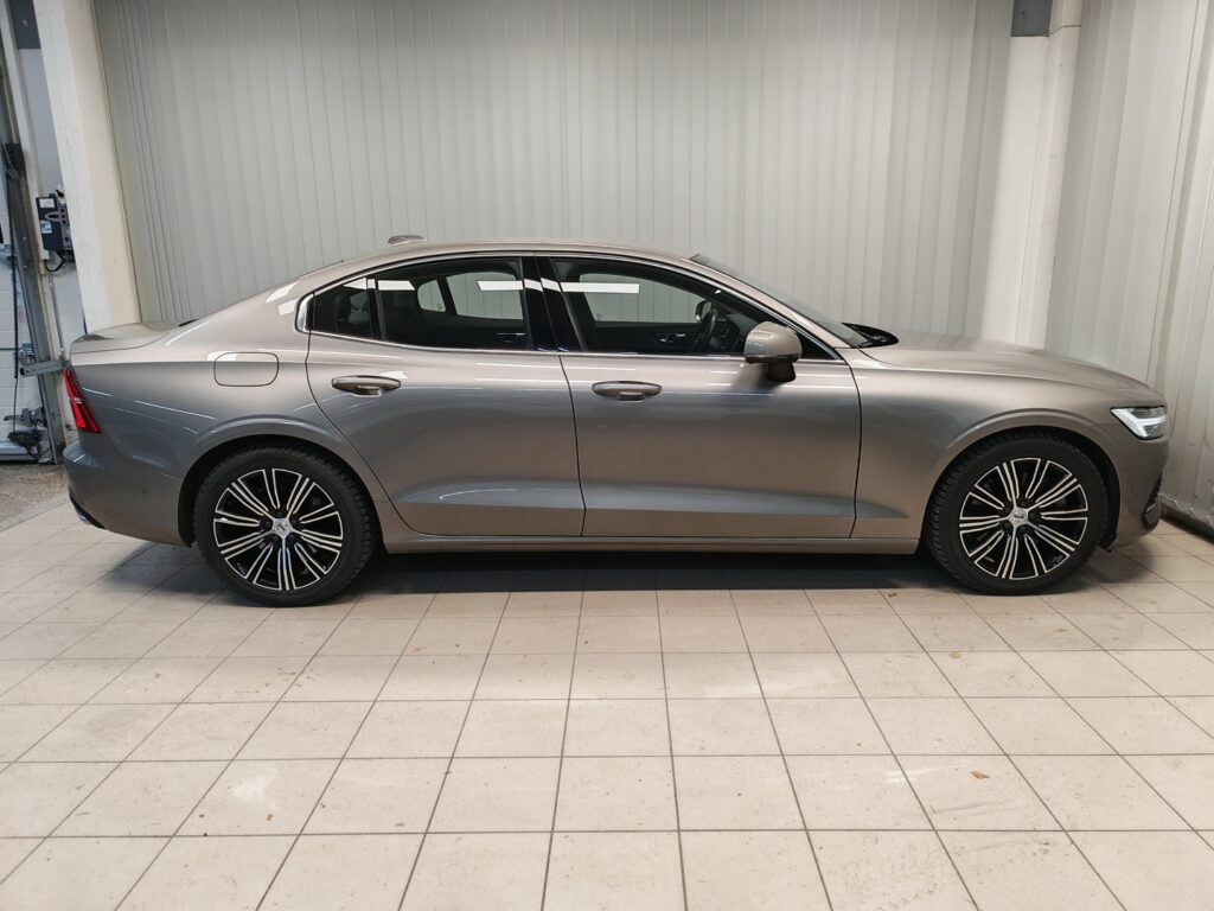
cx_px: 607
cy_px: 456
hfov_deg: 73.9
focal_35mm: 23
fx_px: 807
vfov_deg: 58.9
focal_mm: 5.4
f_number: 1.6
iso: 80
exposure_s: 1/50
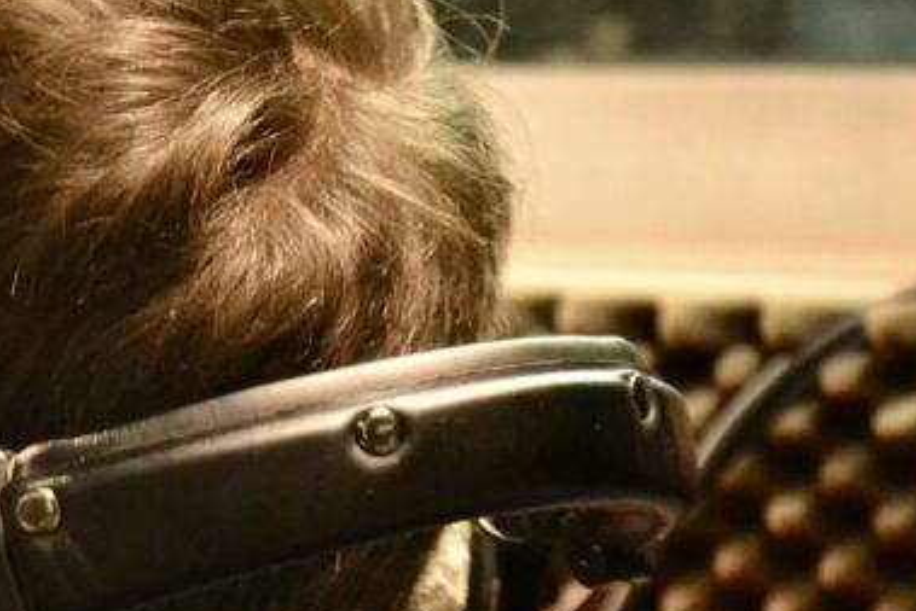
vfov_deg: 4.8
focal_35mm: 284
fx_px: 7229
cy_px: 465
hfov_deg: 7.2
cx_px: -29
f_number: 5.3
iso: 3200
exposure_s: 1/13
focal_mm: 70
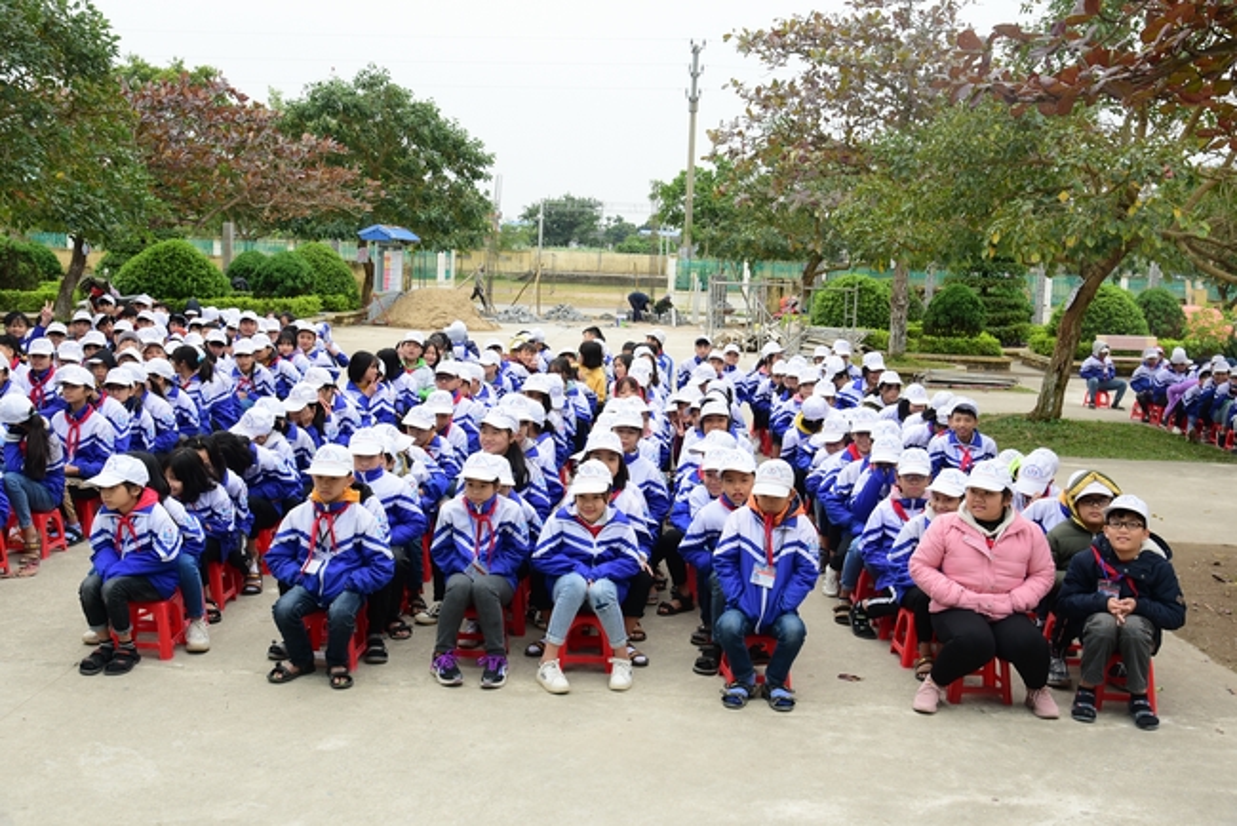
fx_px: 1306
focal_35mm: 38
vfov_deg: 35.1
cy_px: 413
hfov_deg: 50.7
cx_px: 618
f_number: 6.3
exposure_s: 1/100
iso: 320
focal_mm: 38
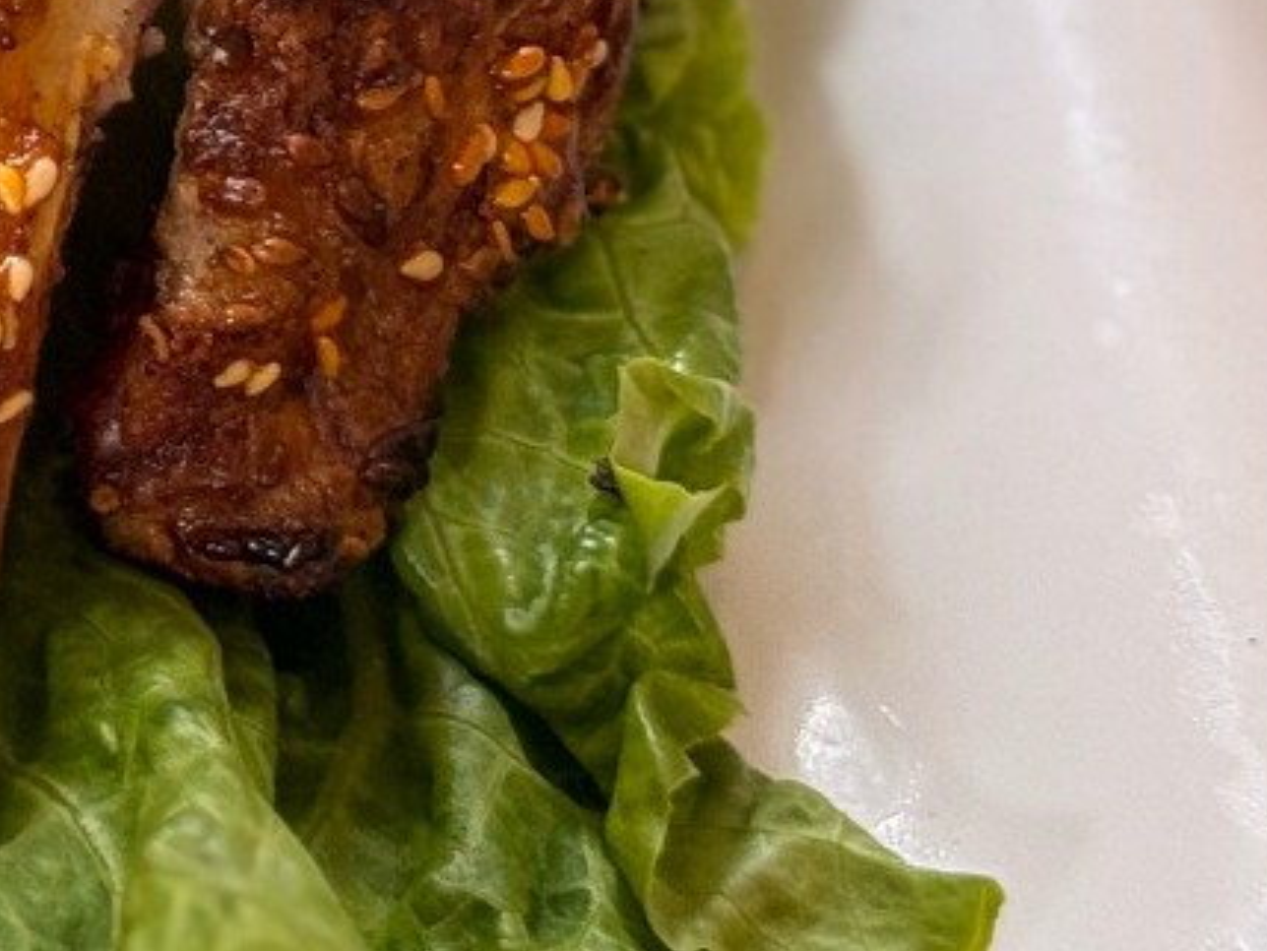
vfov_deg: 8.1
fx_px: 6554
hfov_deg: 10.4
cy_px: -632
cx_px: -957
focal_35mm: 179
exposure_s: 1/50
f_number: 1.78
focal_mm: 6.86
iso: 80
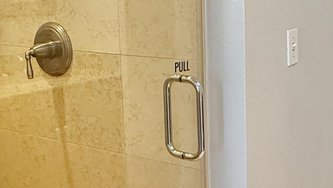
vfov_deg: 22.4
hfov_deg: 37.1
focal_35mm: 53
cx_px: 287
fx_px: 468
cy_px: 38
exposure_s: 1/120
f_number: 2.2
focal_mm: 2.22
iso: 250
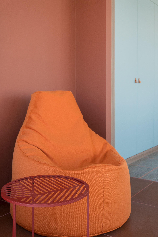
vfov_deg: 46.4
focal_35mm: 42
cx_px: 79
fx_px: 276
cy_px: 118
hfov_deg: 31.9
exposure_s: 1/100
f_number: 5
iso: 320
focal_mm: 28
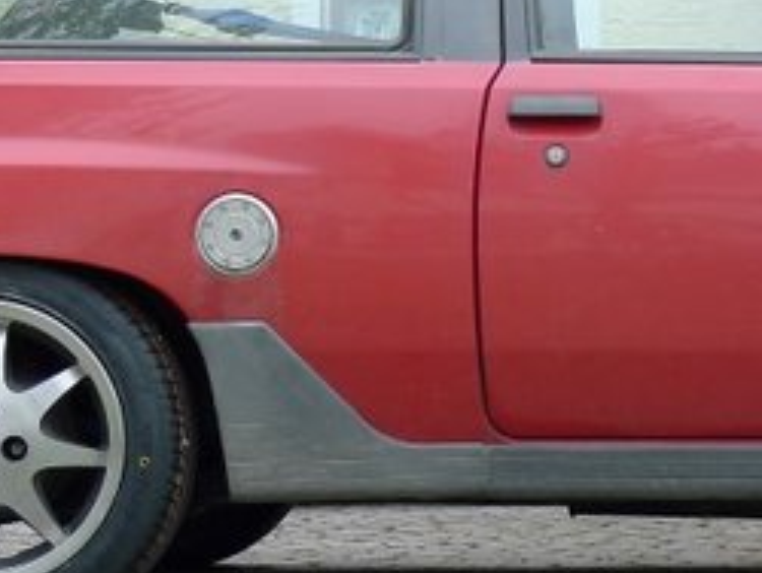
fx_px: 2820
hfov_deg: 15.0
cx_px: 814
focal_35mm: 128
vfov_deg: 11.6
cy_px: 198
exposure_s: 1/160
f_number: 2.8
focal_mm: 8.5
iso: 80
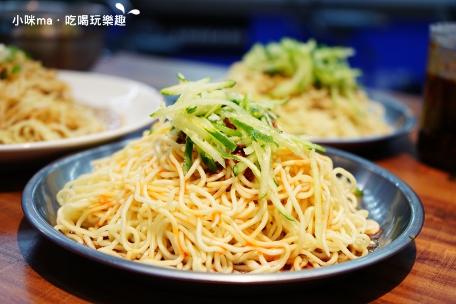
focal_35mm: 48
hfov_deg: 41.1
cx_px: 228
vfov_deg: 28.1
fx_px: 608
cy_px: 152
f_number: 4.5
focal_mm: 48
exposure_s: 1/60
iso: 320
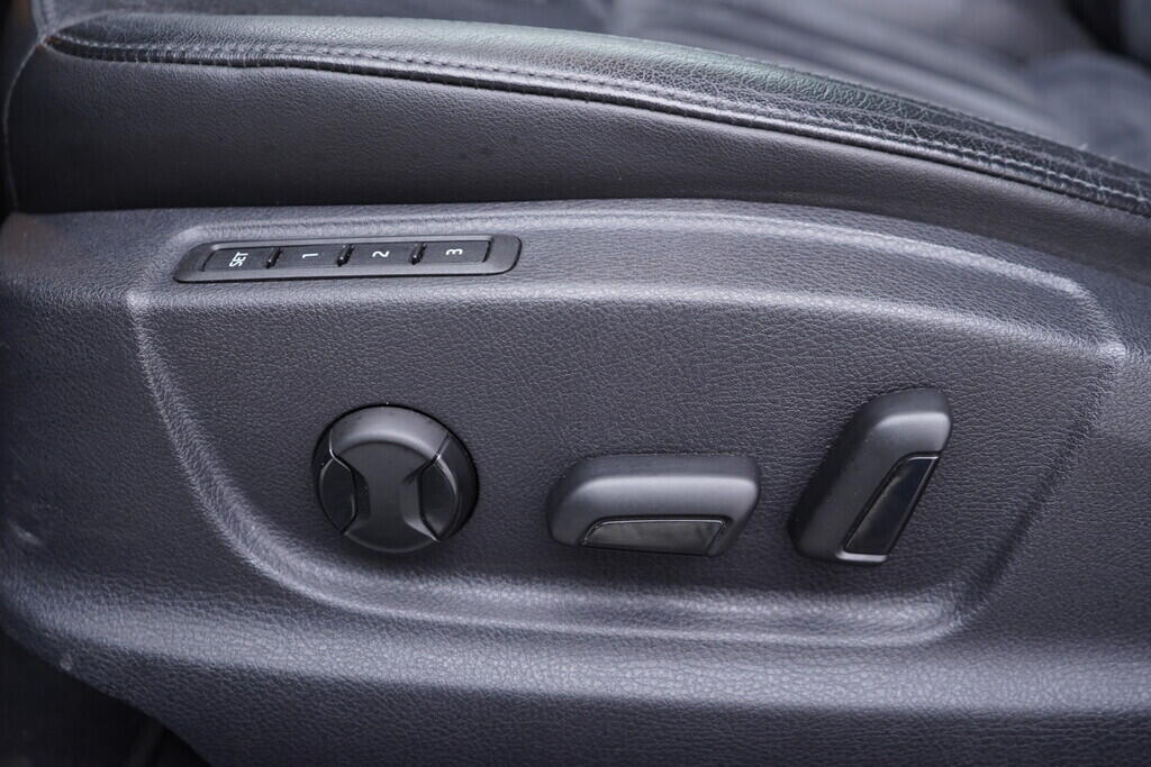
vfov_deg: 36.9
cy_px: 384
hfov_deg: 53.1
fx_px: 1151
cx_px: 576
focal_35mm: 36
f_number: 2.8
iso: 250
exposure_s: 1/40
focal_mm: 24
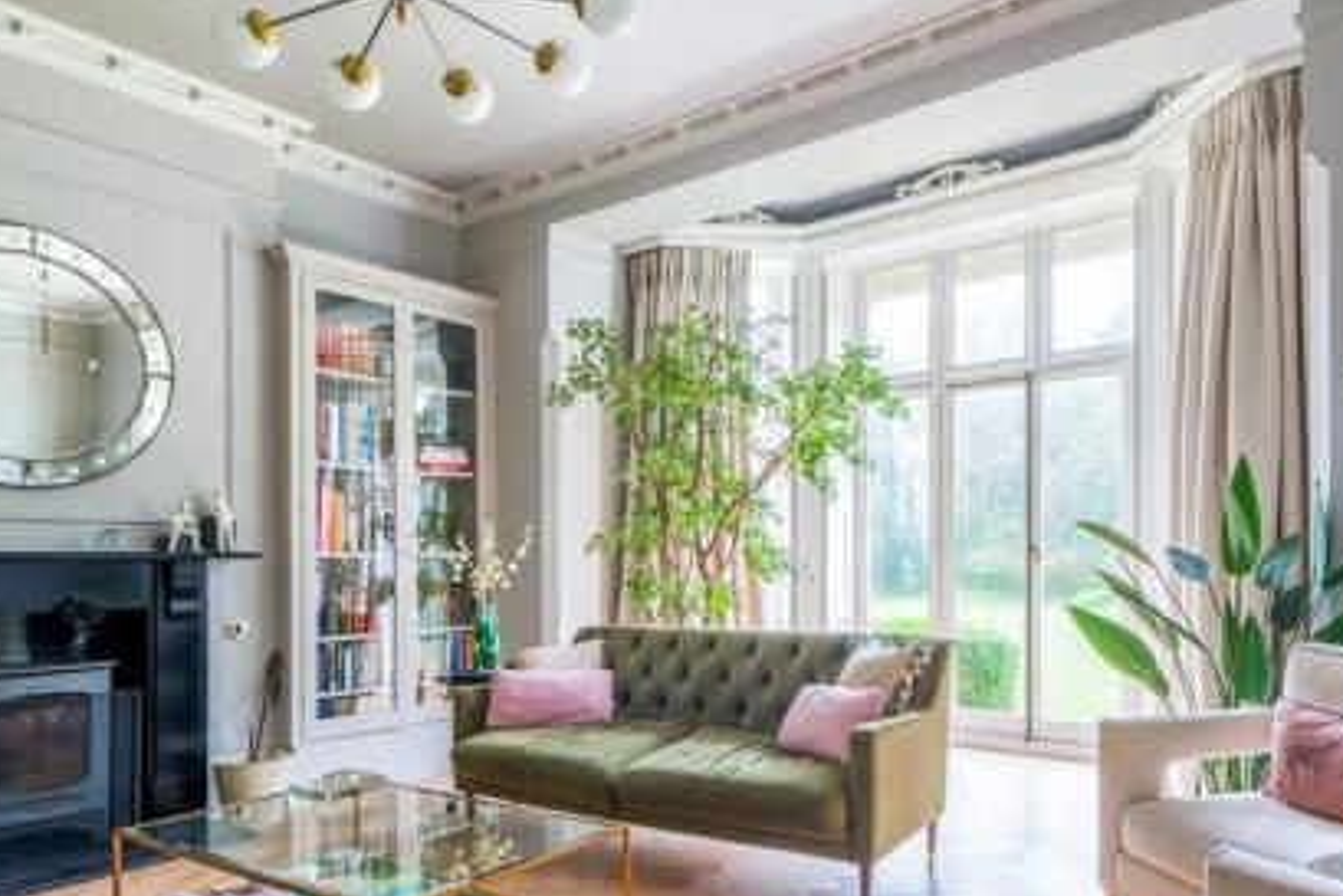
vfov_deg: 52.1
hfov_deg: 73.1
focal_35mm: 24
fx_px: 896
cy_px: 599
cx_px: 786
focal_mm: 9.9
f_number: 7.1
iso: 160
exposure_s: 1/2
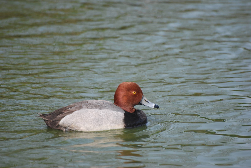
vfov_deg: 3.1
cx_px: 126
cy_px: 84
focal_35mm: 450
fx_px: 3141
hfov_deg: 4.6
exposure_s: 1/500
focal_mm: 300
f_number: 5.6
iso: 250
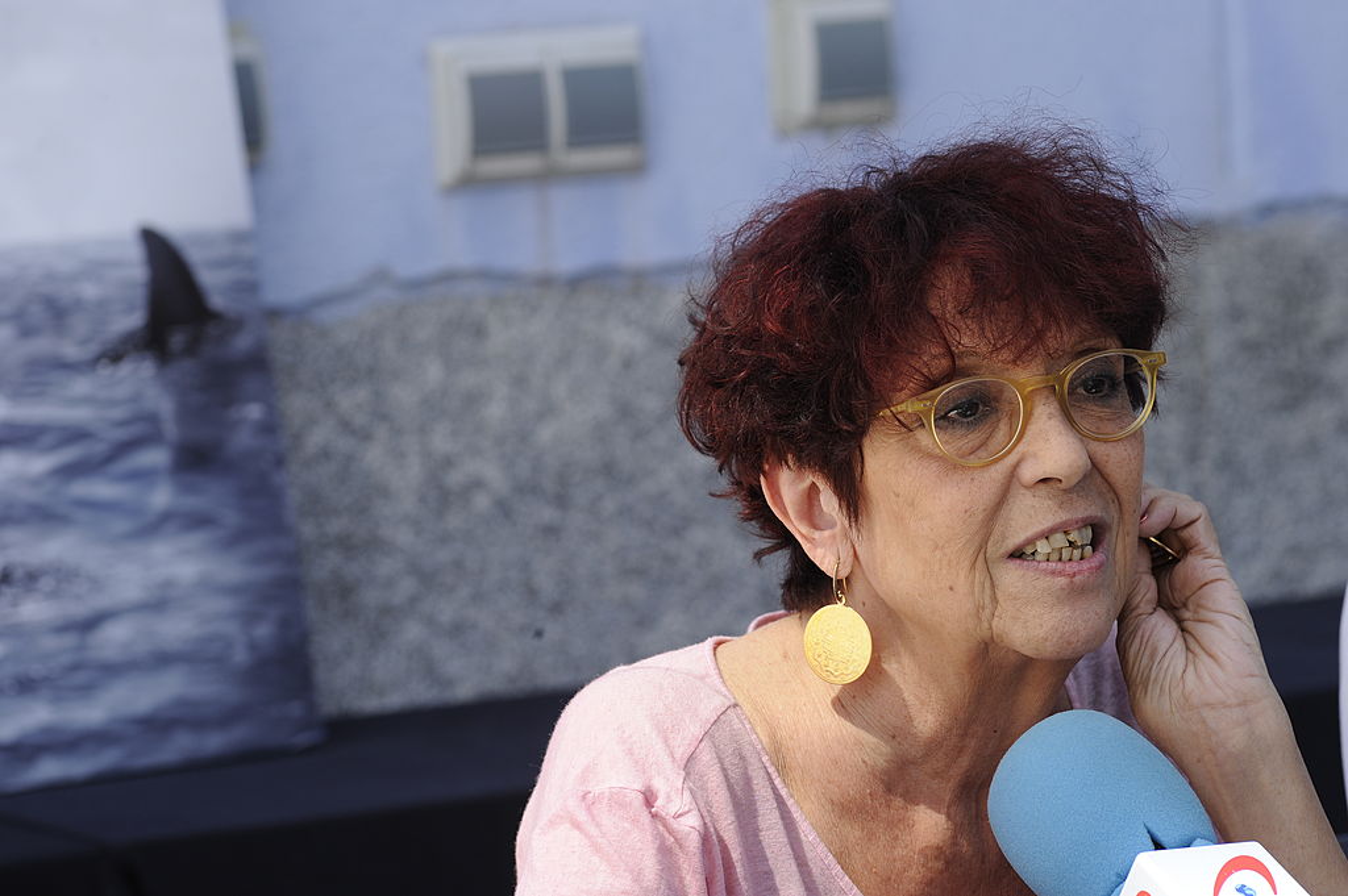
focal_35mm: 180
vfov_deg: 7.6
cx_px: 674
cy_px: 448
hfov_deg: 11.4
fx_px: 6734
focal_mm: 180
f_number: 10
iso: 400
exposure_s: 1/250
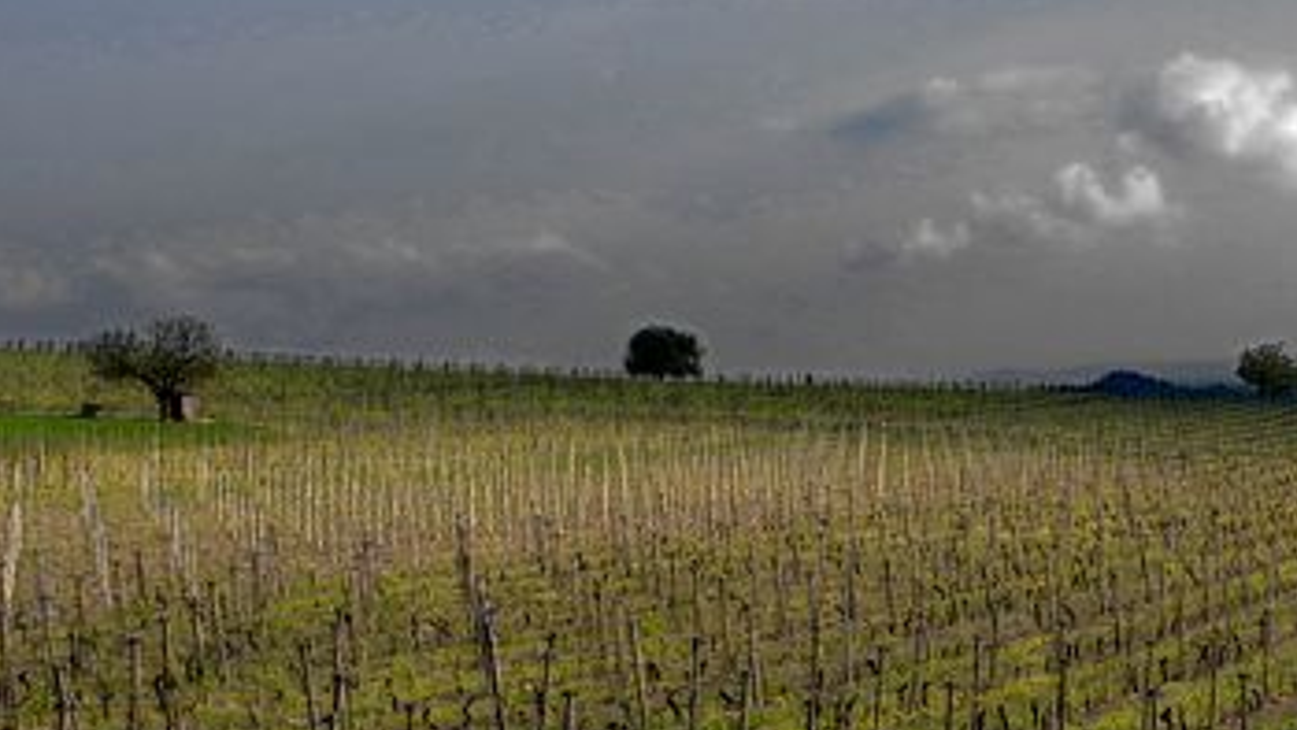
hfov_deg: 22.3
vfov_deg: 13.2
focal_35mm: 92
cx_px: 1282
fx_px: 3164
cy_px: 295
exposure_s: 1/160
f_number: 5
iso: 100
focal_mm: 20
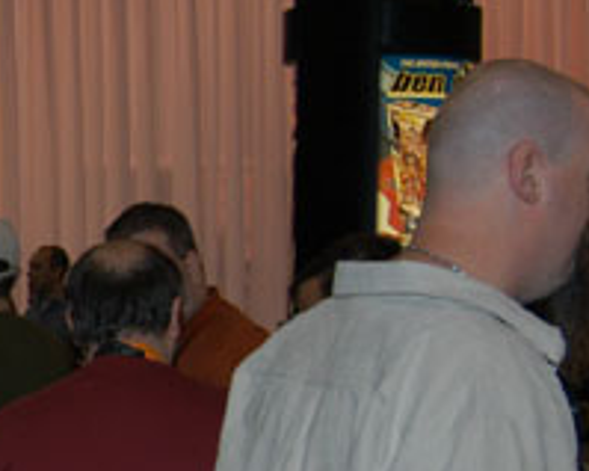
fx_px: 2004
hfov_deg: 15.3
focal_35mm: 115
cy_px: 299
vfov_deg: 13.4
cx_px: -321
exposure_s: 1/60
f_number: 5
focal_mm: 24
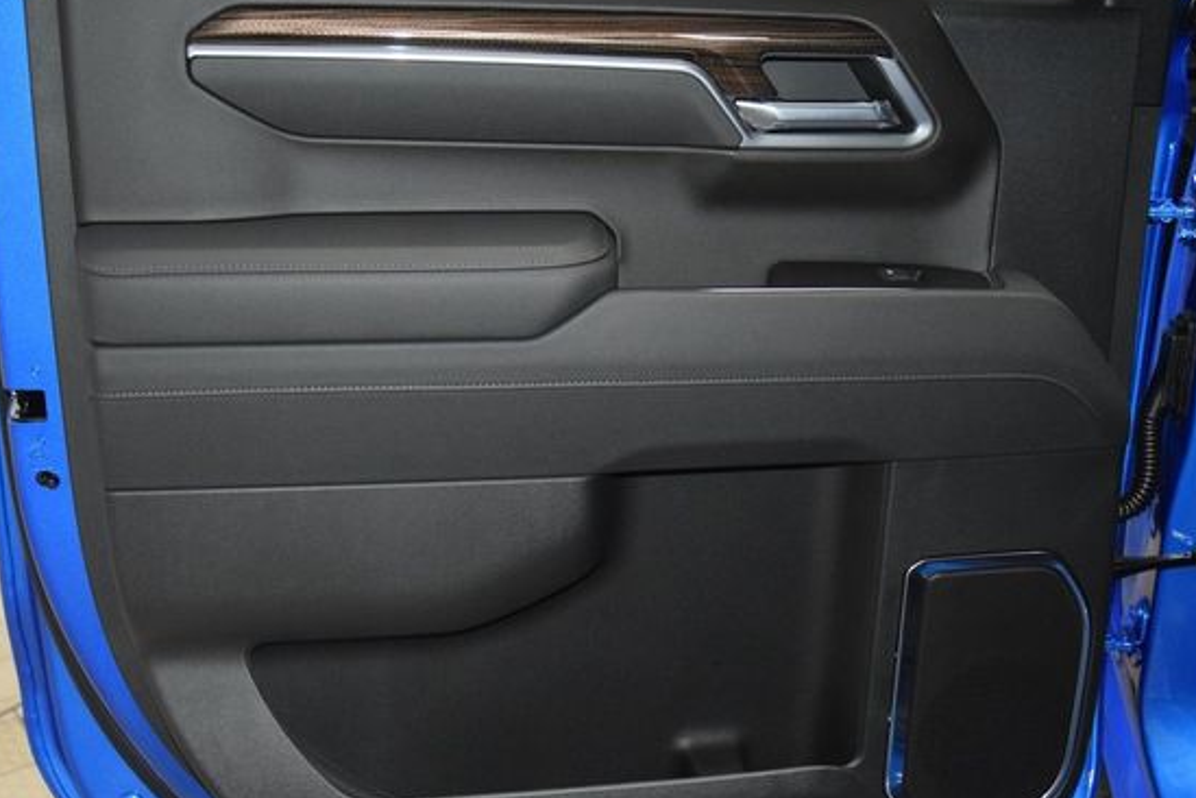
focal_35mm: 42
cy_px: 433
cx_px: 603
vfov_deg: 31.9
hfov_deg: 46.4
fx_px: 1395
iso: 2500
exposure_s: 1/125
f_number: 3.8
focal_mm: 24
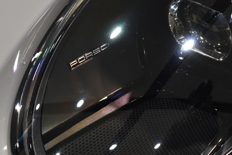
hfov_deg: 11.2
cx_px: 192
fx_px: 1180
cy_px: 44
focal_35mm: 183
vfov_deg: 7.5
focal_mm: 52
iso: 1400
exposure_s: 1/80
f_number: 5.6
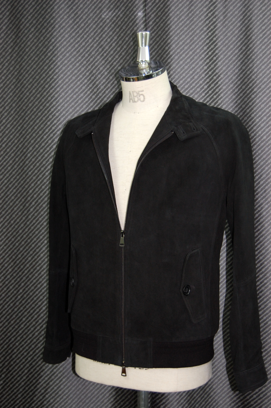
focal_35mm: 52
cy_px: 204
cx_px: 136
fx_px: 594
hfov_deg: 25.7
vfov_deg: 37.9
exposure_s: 1/60
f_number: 4.8
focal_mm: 35
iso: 400
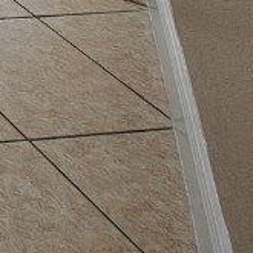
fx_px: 637
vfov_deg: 15.4
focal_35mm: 77
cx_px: -478
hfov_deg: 12.0
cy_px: -316
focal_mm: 2.62
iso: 64
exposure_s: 1/60
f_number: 2.2
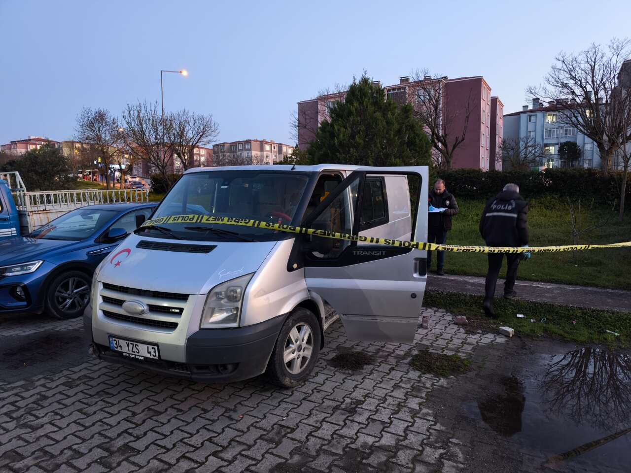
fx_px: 419
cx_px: 316
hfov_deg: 73.9
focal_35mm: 23
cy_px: 236
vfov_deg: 58.9
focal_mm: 6.57
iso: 1250
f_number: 1.6
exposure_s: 1/25
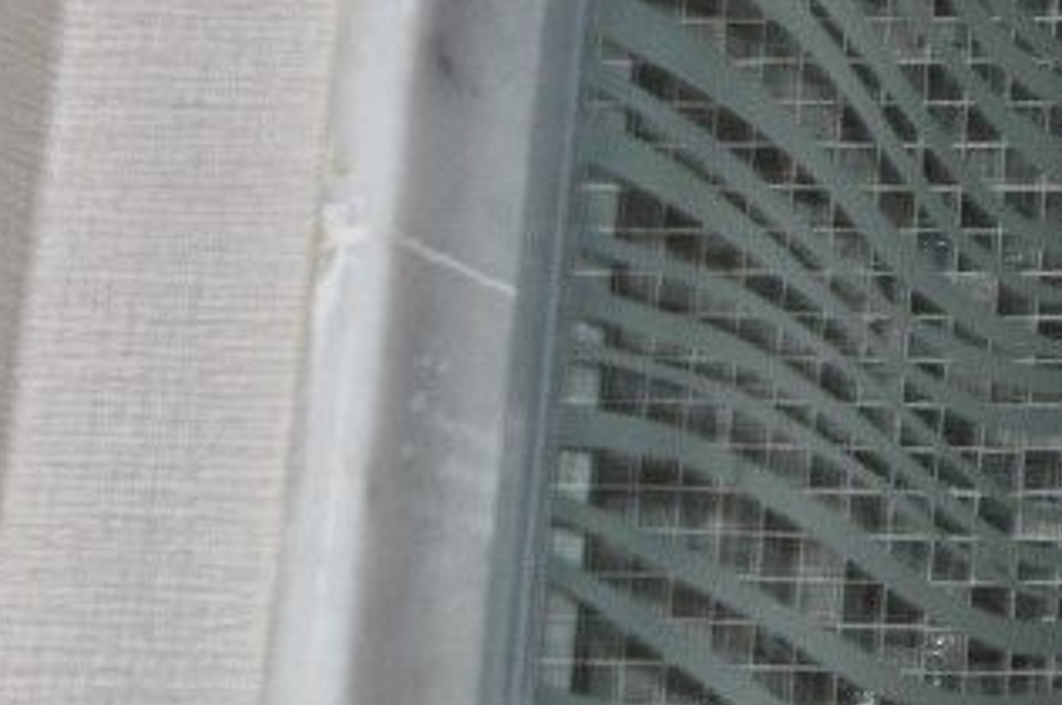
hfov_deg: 14.3
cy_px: 124
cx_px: 1749
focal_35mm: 131
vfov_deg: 10.4
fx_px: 3860
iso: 200
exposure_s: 1/60
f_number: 4.5
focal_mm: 24
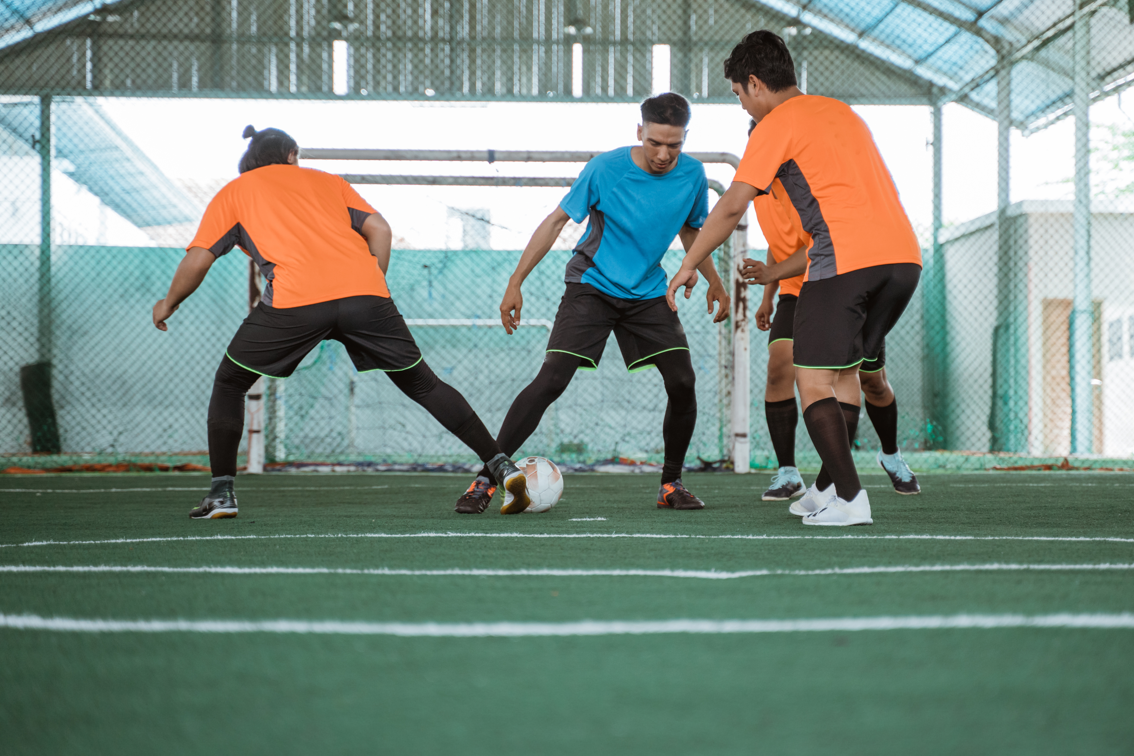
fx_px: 2772
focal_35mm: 88
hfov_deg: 23.1
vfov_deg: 15.5
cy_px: 371
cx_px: 652
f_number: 2.8
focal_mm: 75
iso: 640
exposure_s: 1/400
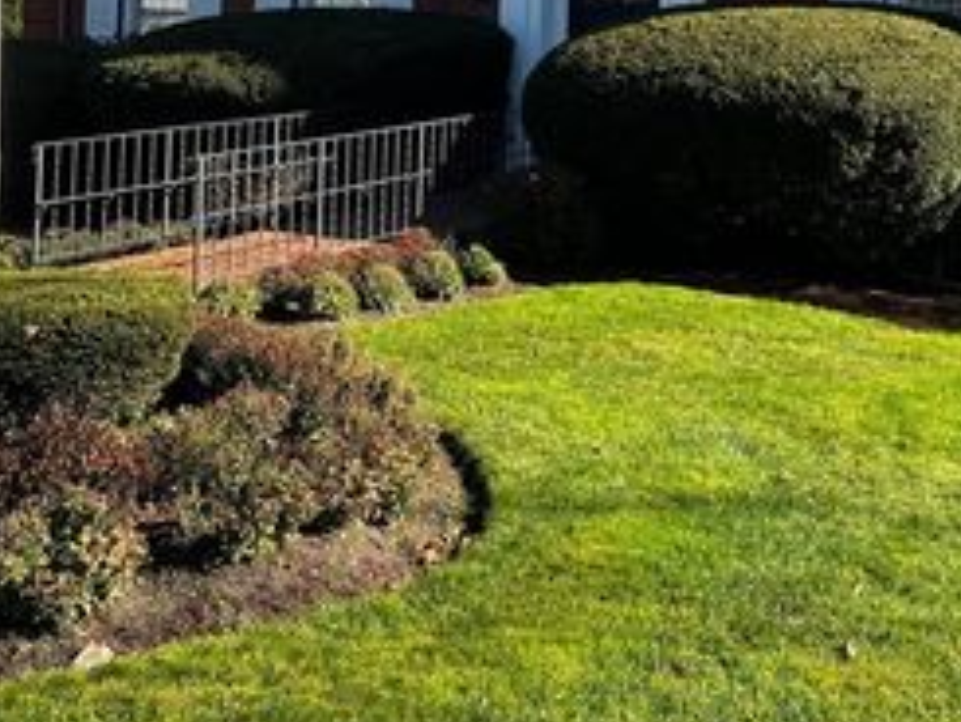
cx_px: 690
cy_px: 61
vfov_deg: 26.5
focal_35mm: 53
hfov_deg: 35.5
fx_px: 1472
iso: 50
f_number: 1.6
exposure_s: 1/898
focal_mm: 5.1
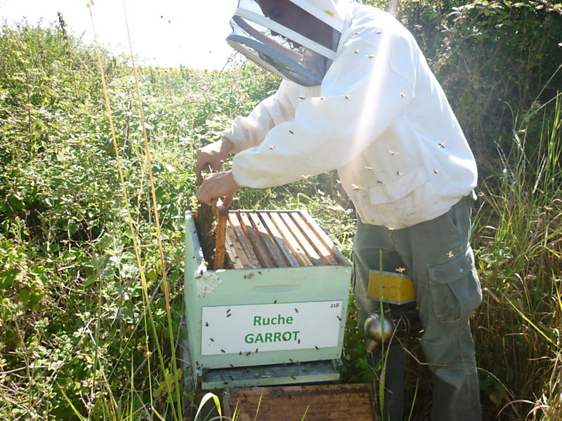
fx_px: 536
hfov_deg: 55.4
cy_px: 210
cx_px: 281
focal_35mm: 33
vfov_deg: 42.9
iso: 80
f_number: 2.8
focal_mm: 5.5
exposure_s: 1/320
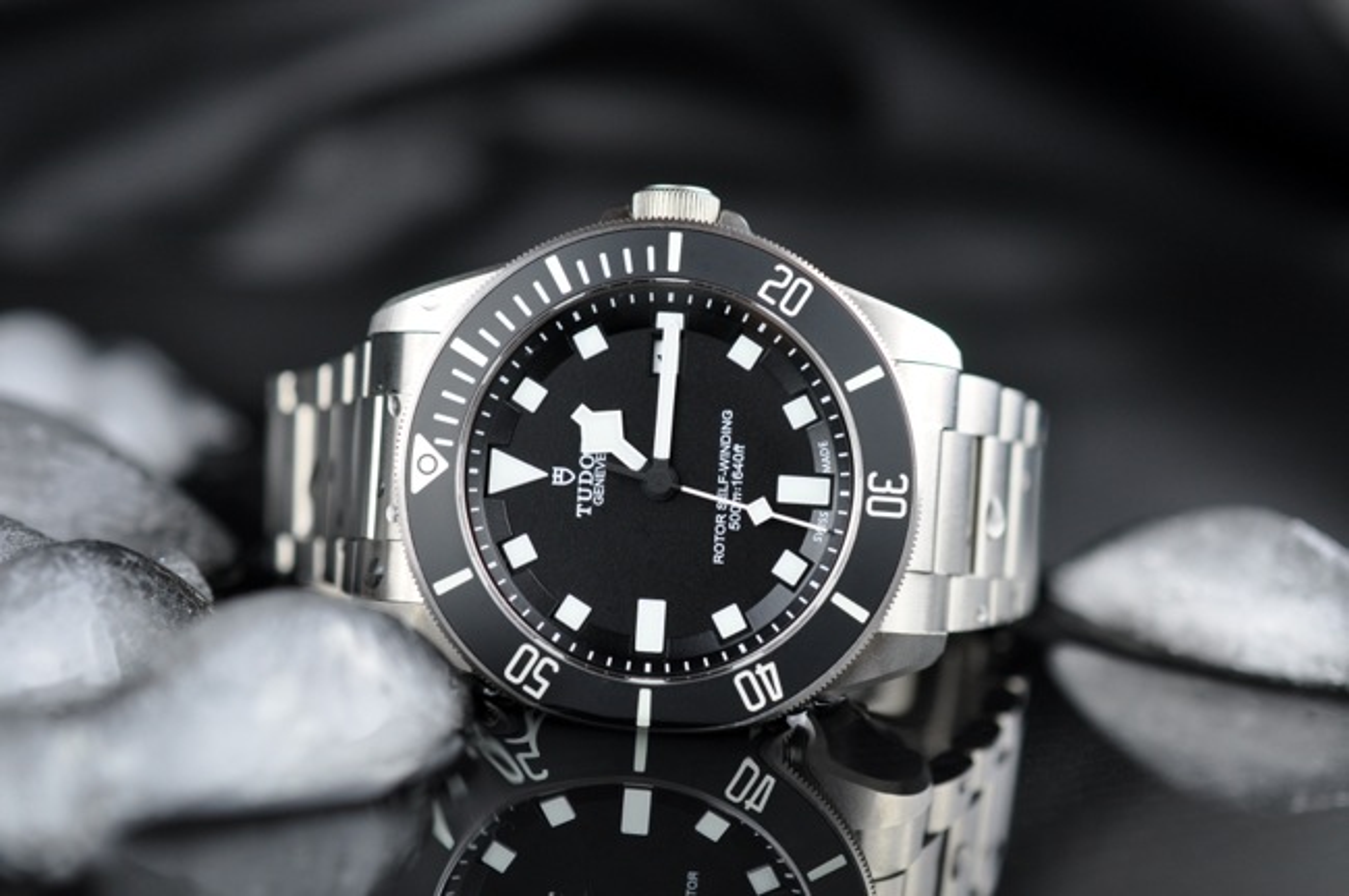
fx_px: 2246
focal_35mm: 60
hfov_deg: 33.4
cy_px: 448
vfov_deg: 22.6
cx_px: 674
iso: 400
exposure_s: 1/100
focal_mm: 40
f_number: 5
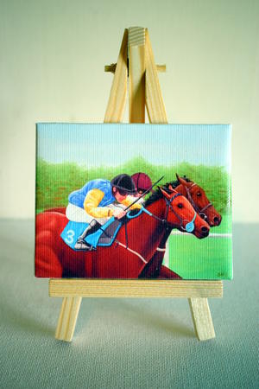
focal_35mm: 51
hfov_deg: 26.5
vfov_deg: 38.9
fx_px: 550
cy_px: 194
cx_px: 130
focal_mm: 34
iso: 3200
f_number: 4.5
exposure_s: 1/40
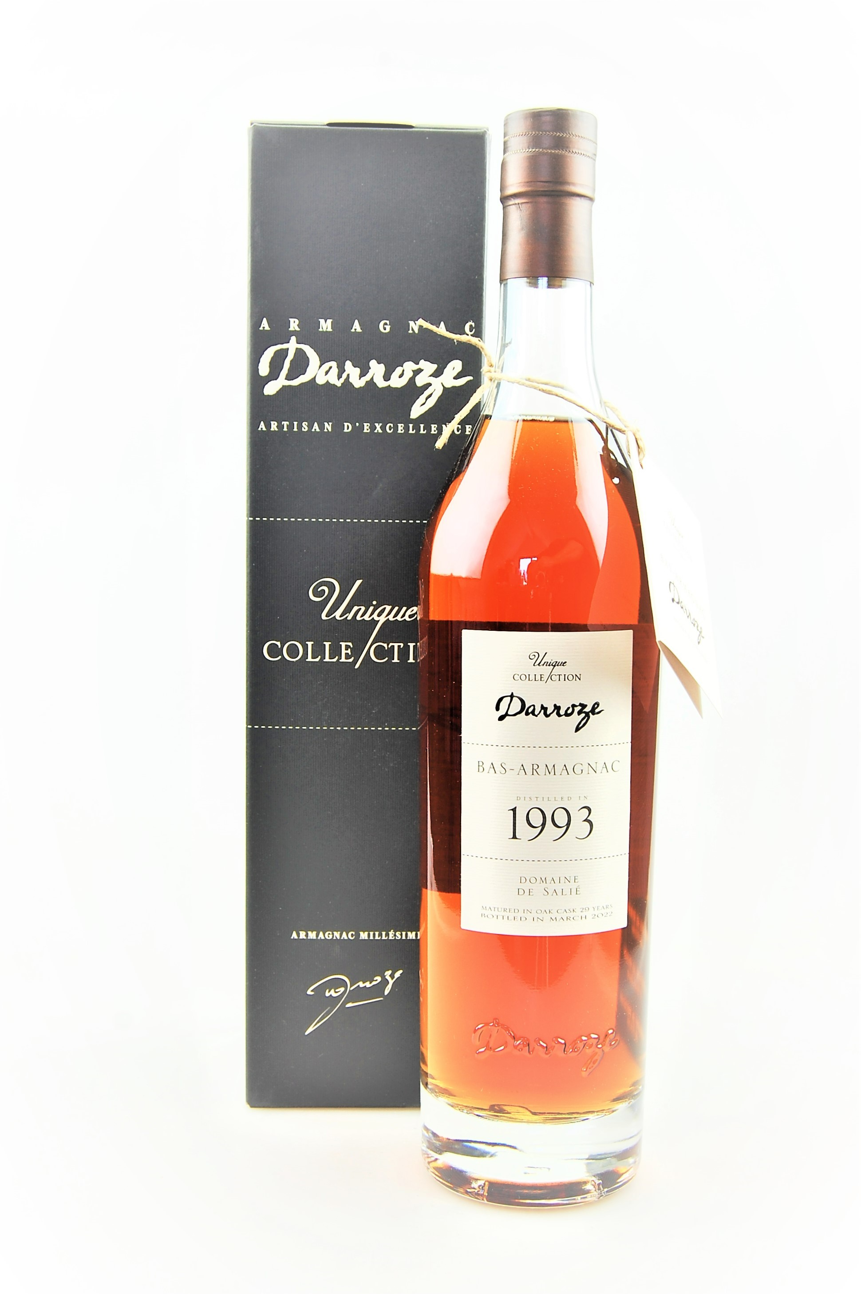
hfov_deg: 29.8
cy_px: 647
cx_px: 430
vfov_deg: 43.6
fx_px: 1616
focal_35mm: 45
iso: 200
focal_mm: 30
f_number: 8
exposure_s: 1/30
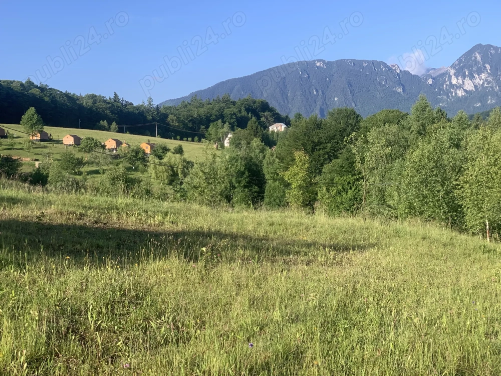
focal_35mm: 52
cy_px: 188
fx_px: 753
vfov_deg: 28.0
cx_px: 250
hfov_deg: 36.8
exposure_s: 1/631
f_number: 2.4
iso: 16
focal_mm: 6
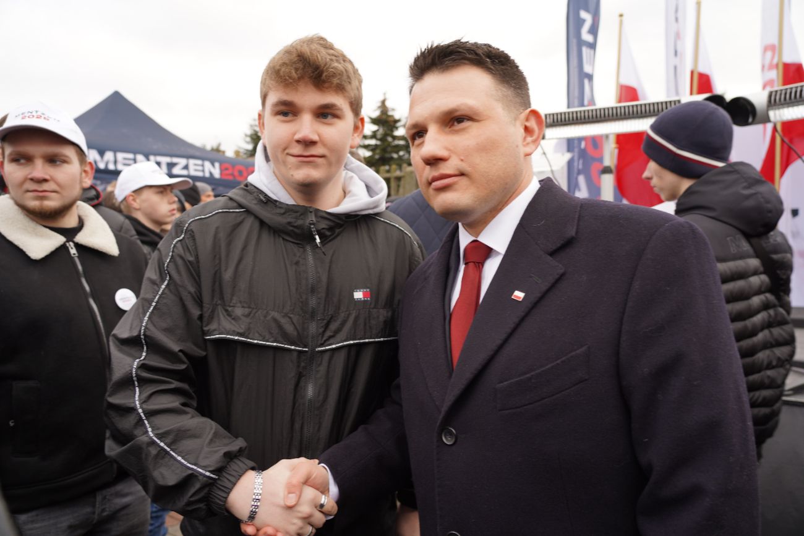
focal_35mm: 24
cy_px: 268
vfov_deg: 53.1
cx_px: 402
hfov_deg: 73.7
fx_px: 536
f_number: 4
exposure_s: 1/100
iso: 100
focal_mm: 24
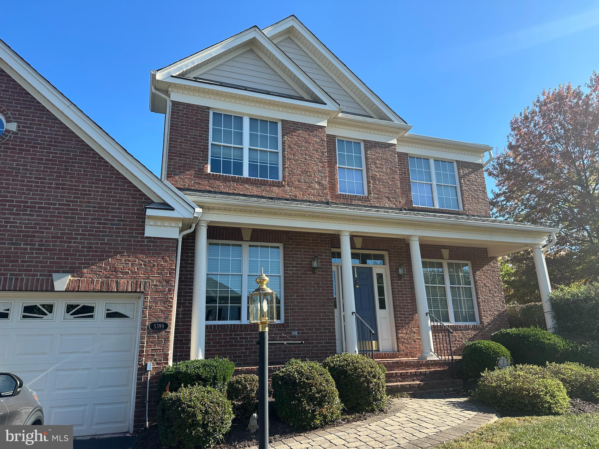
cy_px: 224
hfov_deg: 71.6
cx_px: 300
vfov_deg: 56.8
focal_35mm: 24
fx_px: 415
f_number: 1.78
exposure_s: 1/1812
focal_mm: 6.86
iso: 80
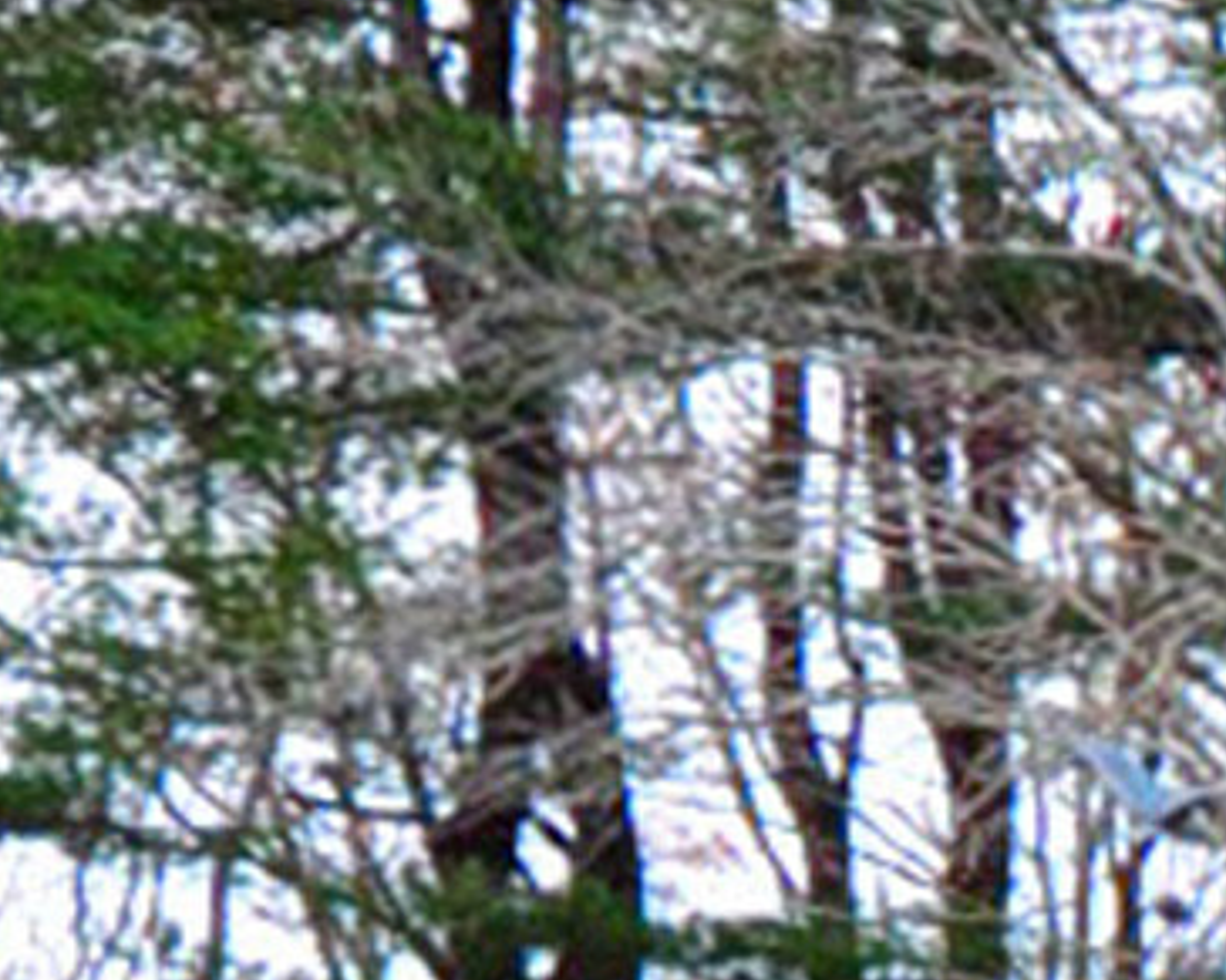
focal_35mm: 146
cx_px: 3722
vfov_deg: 10.1
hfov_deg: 9.9
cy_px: 1679
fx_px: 5287
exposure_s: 1/200
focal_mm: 13
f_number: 8
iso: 1250
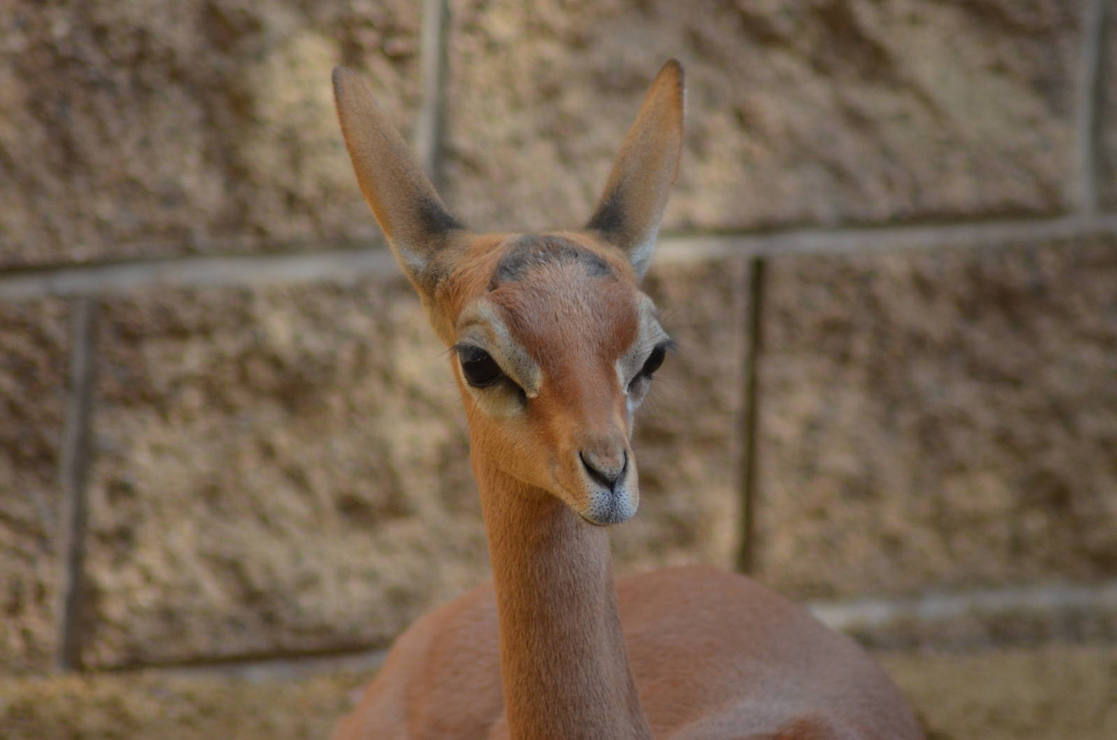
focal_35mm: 450
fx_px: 13935
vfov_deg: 3.0
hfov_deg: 4.6
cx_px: 558
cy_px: 370
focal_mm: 300
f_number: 5.6
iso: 800
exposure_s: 1/800
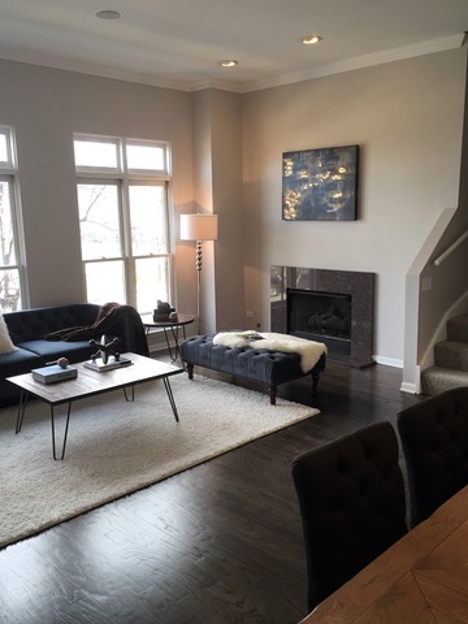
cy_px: 312
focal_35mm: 29
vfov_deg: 61.7
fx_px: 523
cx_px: 234
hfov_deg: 48.2
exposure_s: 1/60
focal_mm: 4.15
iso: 50
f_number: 2.2
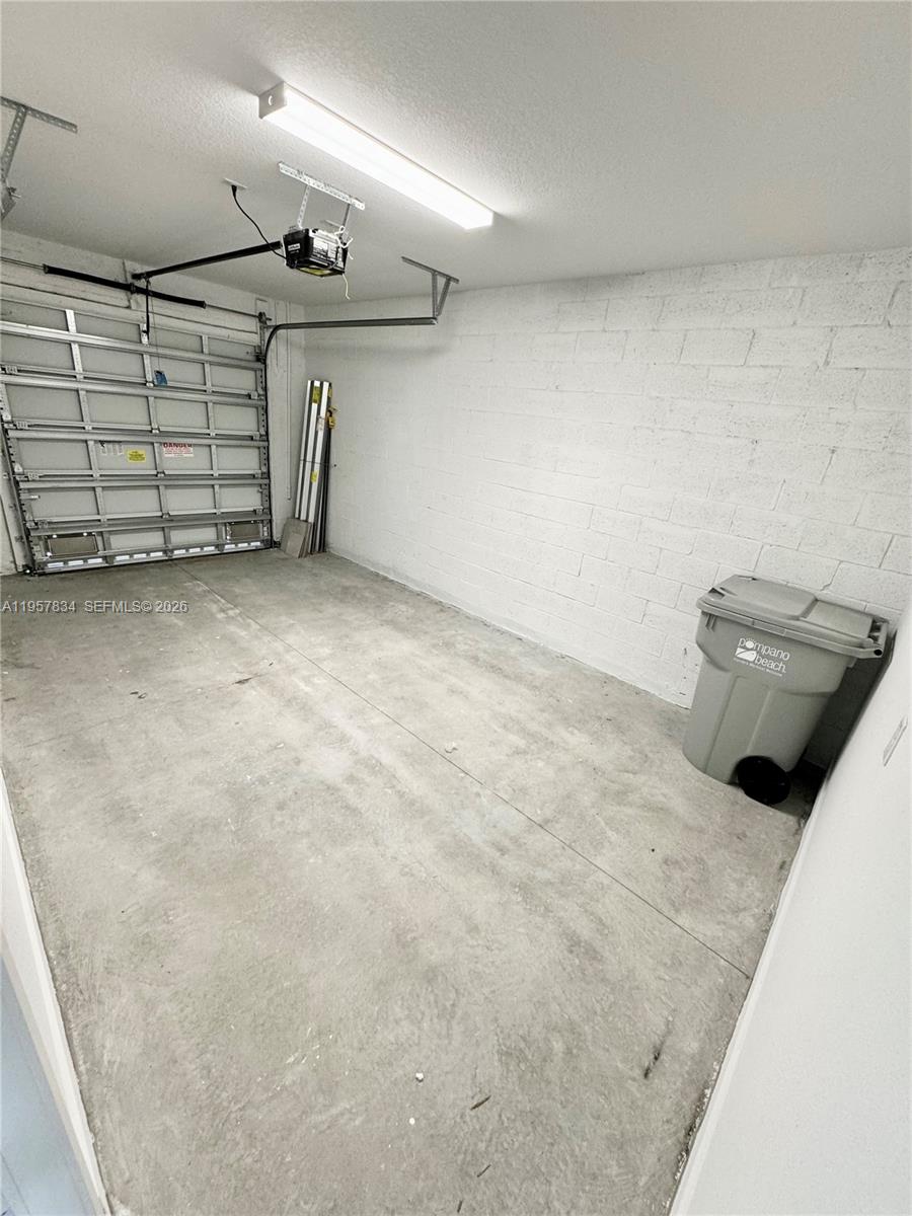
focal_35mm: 14
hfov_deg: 85.7
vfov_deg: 102.1
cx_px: 456
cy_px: 608
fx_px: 492
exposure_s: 1/60
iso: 160
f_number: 2.2
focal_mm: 2.22
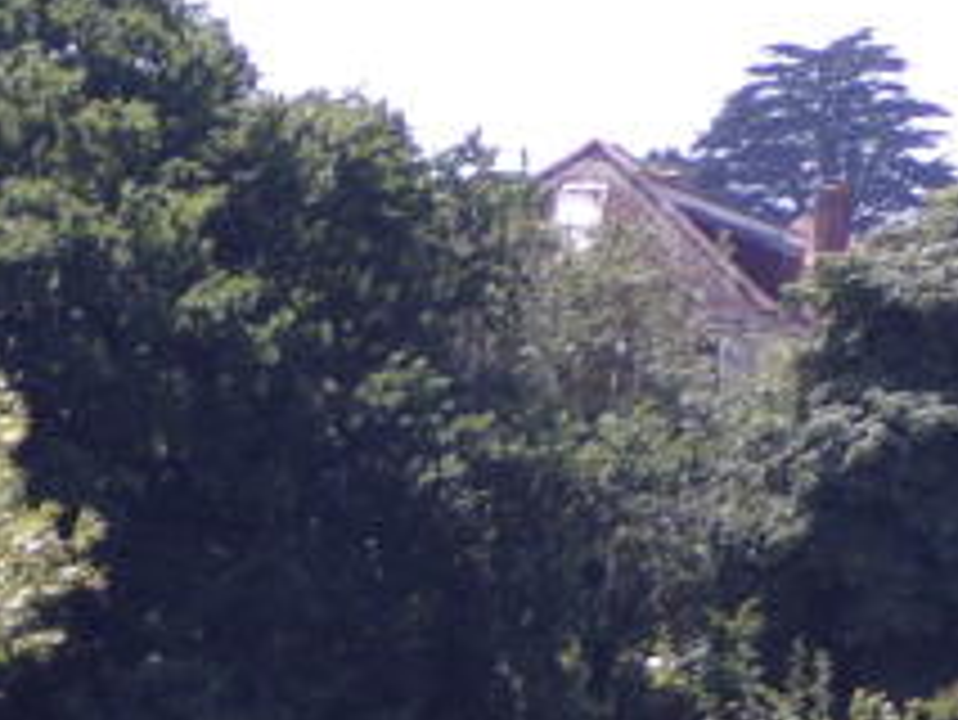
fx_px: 15174
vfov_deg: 2.7
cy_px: 1130
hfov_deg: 3.6
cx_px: 1426
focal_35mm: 548
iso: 80
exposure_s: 1/320
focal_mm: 20.4
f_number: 4.6
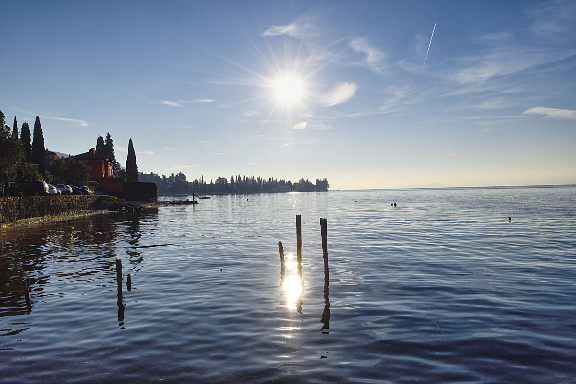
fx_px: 408
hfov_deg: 70.4
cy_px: 192
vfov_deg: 50.4
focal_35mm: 26
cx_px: 288
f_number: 7.1
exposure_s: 1/1250
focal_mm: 17
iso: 100
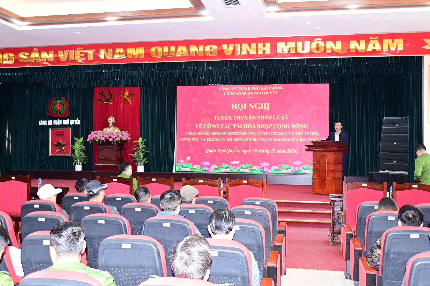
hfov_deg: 53.1
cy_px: 143
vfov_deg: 36.9
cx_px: 215
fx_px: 430
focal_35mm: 36
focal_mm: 24
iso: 2500
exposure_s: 1/200
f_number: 3.8
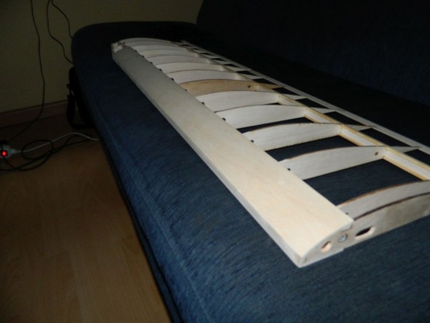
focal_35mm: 25
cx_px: 215
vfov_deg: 54.9
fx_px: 311
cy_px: 162
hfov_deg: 69.4
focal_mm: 4.5
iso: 200
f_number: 3.1
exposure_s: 1/30
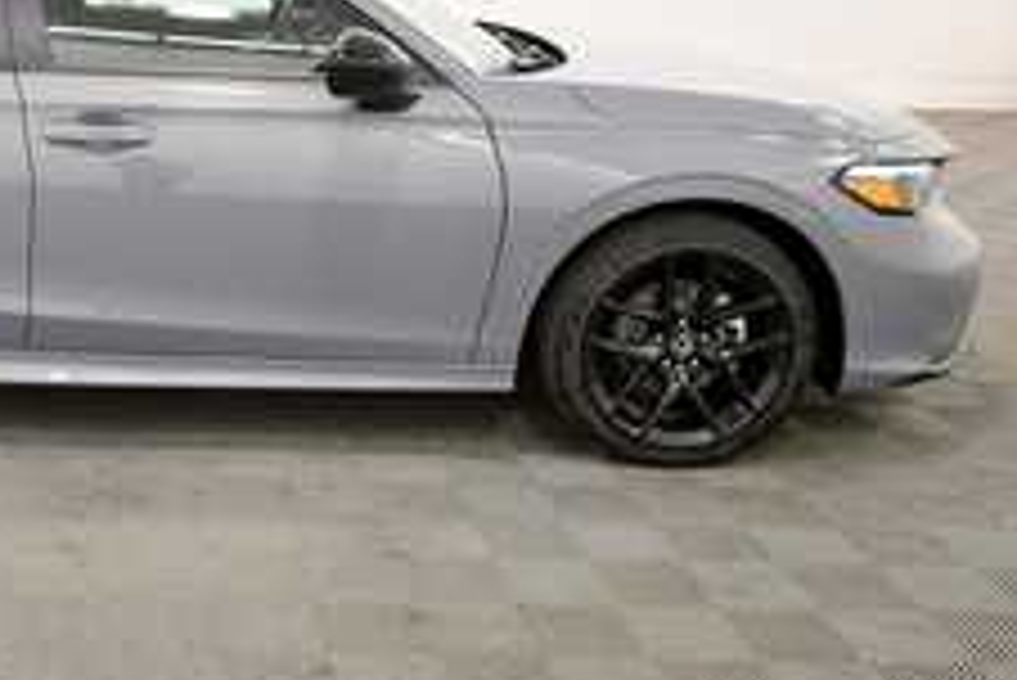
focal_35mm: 53
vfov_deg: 25.3
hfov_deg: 35.5
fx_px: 1498
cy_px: 196
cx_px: 122
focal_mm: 20
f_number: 5.6
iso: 1250
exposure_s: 1/125
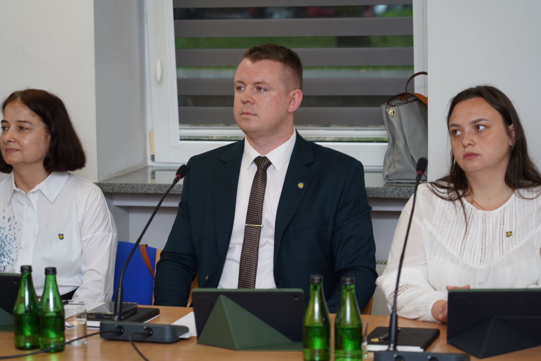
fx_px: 1578
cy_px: 180
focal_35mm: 105
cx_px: 270
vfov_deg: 13.0
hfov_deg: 19.5
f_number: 4
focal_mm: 105
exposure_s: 1/100
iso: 200
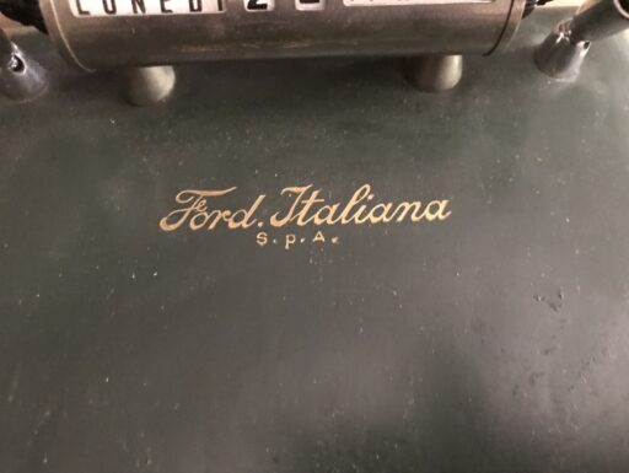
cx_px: 314
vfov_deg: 49.8
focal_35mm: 28
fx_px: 509
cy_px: 236
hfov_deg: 63.4
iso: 160
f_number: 1.8
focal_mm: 3.99
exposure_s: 1/4
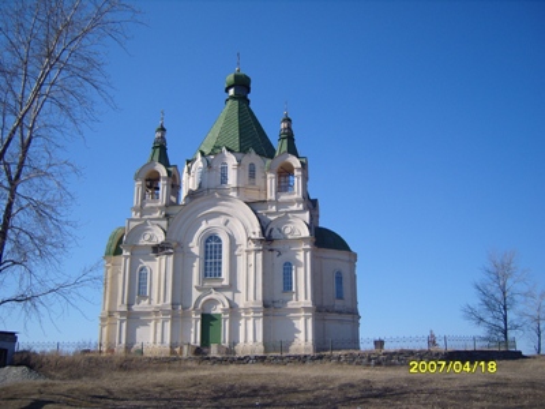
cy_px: 204
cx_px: 272
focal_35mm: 35
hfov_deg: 52.6
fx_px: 551
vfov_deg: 40.7
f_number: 7.1
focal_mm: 7.4
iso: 80
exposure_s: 1/250
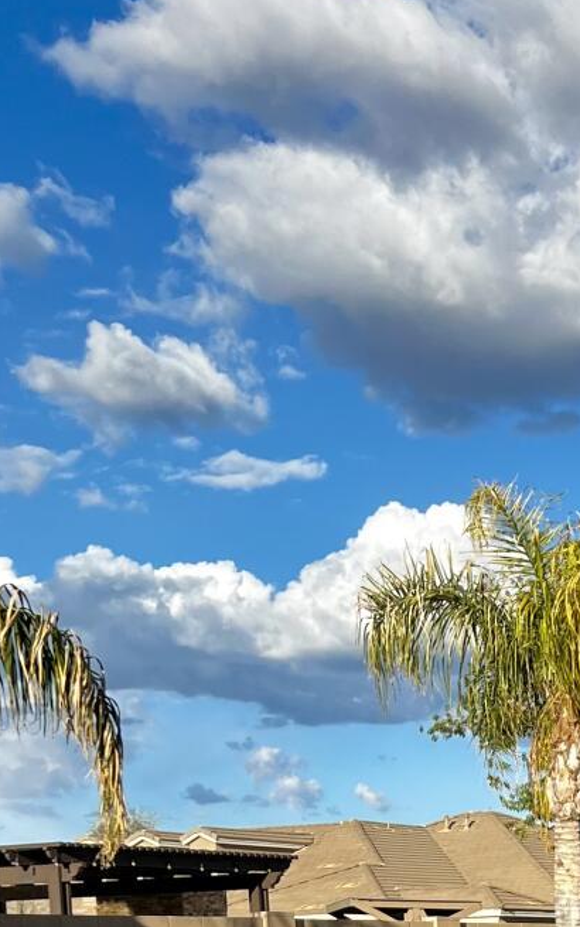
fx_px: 2124
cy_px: 1194
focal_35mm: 84
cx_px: 762
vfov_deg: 22.2
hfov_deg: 14.8
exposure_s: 1/3460
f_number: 1.5
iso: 50
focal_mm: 5.7
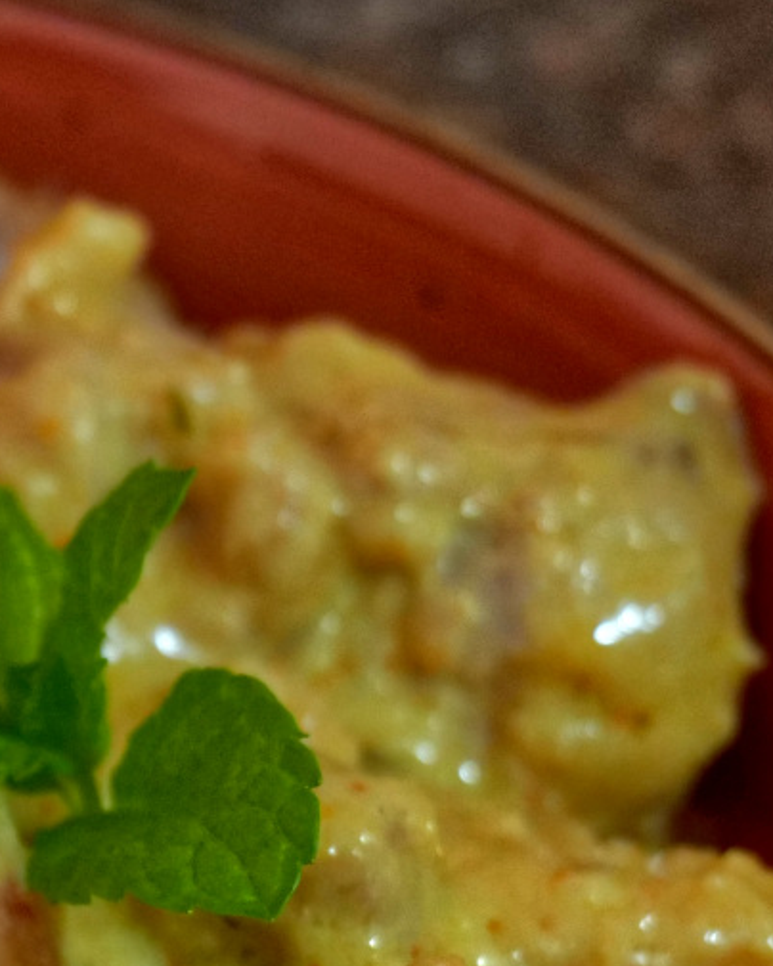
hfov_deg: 7.0
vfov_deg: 9.0
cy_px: 1010
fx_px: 6120
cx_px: -687
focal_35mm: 214
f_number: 7.1
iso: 4000
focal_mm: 60
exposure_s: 1/80
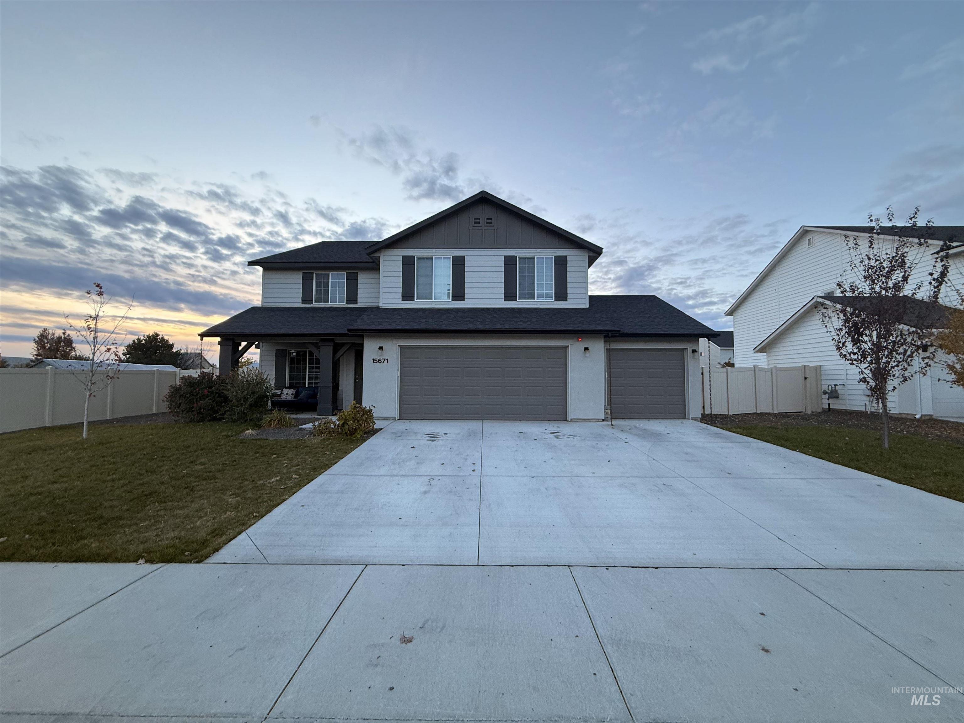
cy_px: 362
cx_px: 482
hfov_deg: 102.1
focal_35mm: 14
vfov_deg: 85.7
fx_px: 390
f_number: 2.2
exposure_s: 1/99
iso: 100
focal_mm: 2.22
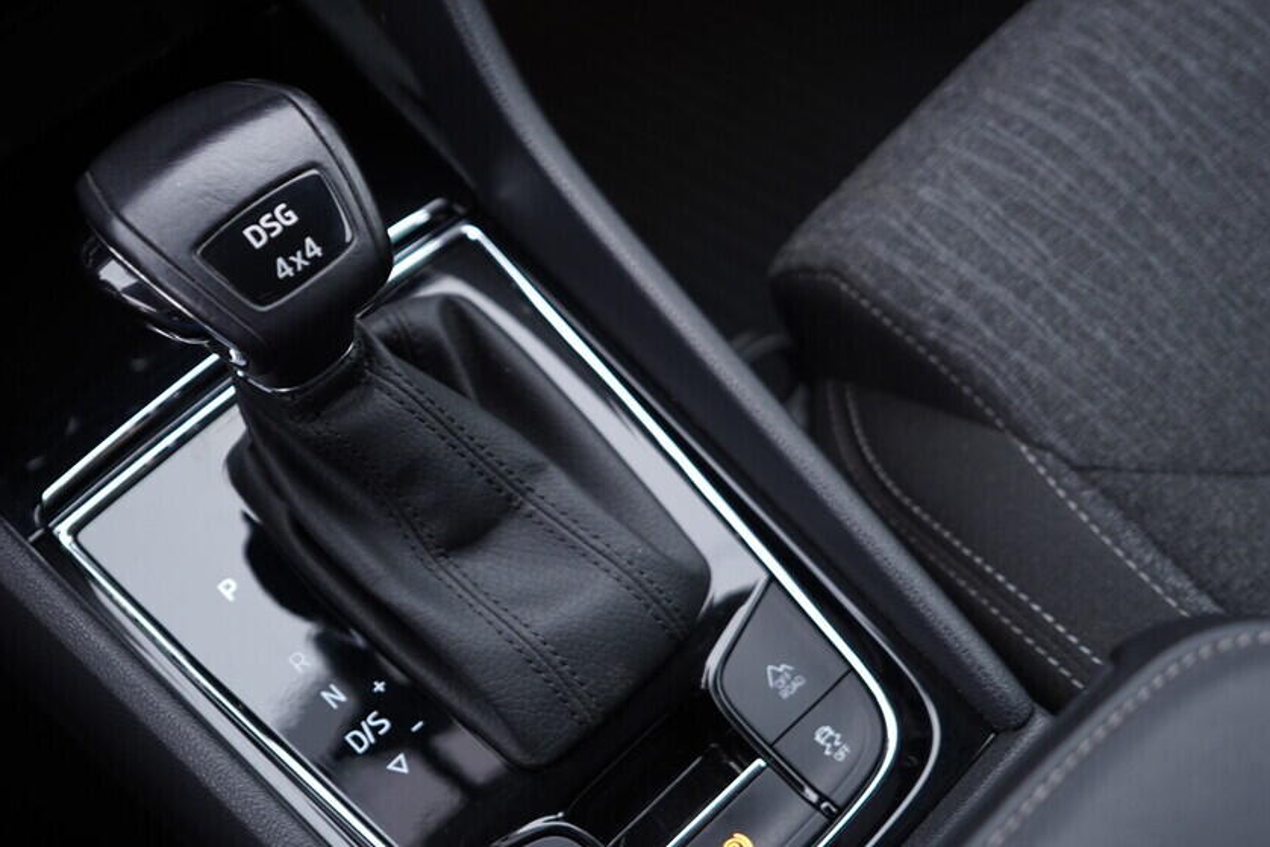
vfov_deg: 30.4
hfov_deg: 44.3
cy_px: 516
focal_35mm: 44
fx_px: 1552
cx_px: 520
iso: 200
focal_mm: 24
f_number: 2.8
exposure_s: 1/40
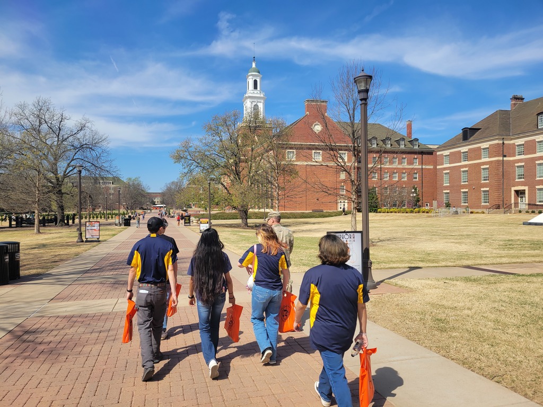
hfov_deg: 67.3
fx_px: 408
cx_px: 272
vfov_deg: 53.1
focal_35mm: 26
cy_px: 204
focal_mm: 5.4
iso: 40
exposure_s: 1/2314
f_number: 1.8
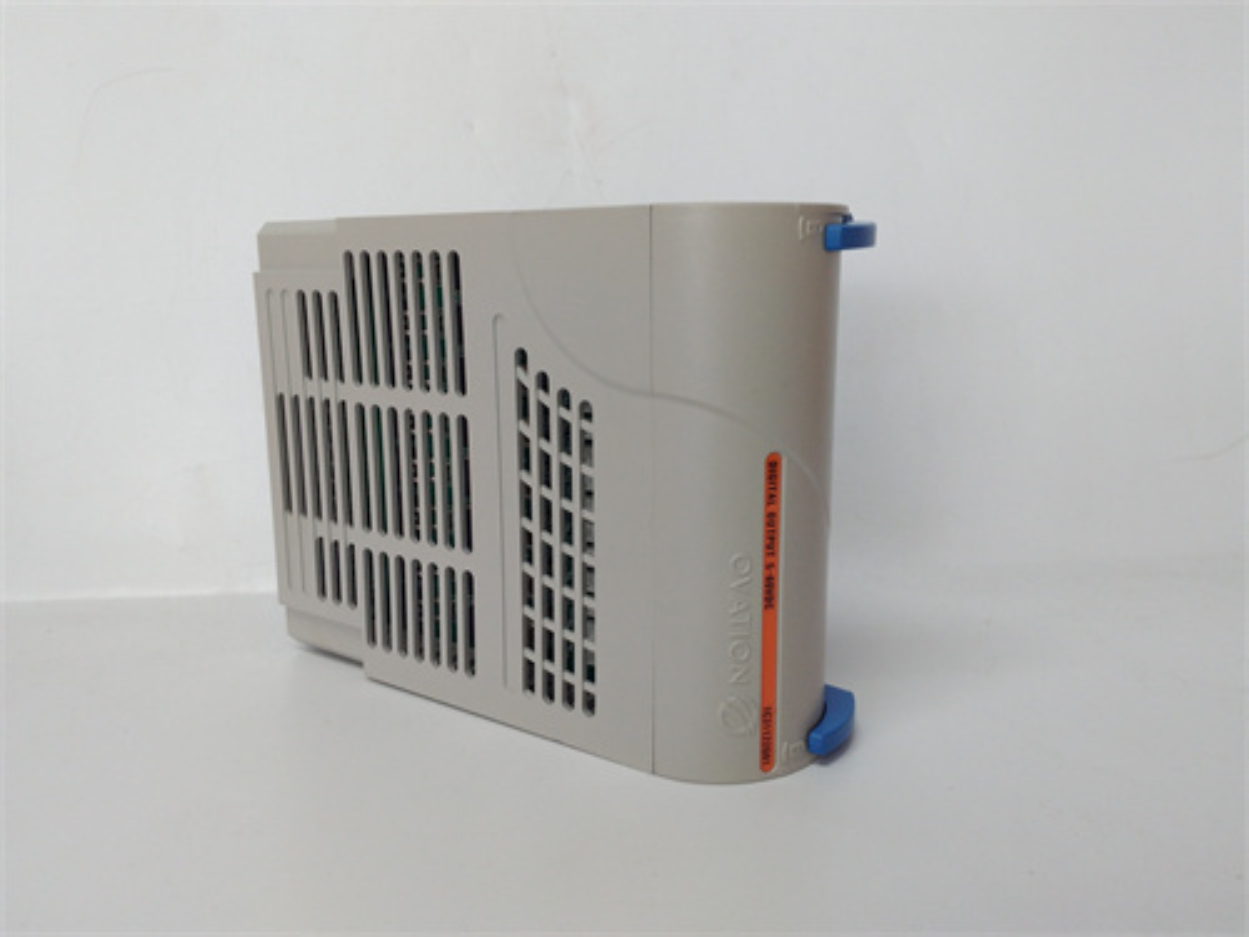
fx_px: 974
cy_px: 468
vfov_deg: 51.4
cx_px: 624
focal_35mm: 27
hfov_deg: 65.3
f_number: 2
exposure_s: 1/33
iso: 113
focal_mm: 3.79
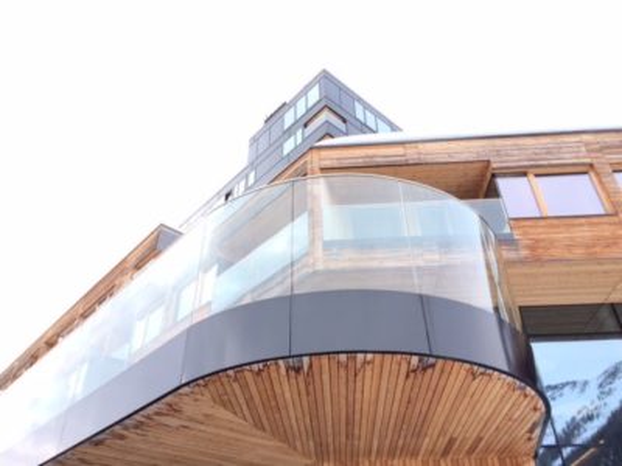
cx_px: 311
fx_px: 521
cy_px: 233
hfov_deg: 61.7
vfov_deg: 48.2
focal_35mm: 29
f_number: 2.2
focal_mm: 4.15
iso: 32
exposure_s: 1/423
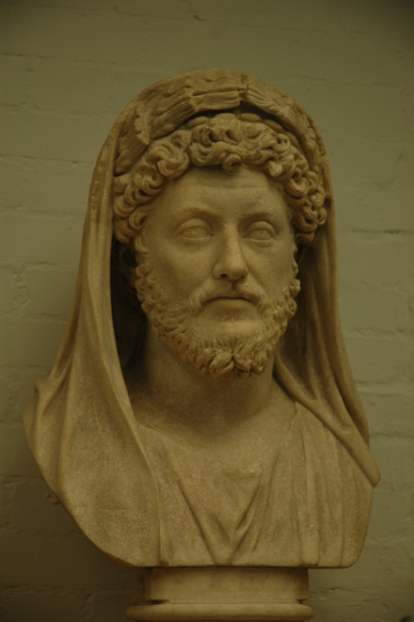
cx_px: 207
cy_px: 311
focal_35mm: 105
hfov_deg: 13.0
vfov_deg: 19.5
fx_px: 1813
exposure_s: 1/50
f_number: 4.5
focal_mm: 70
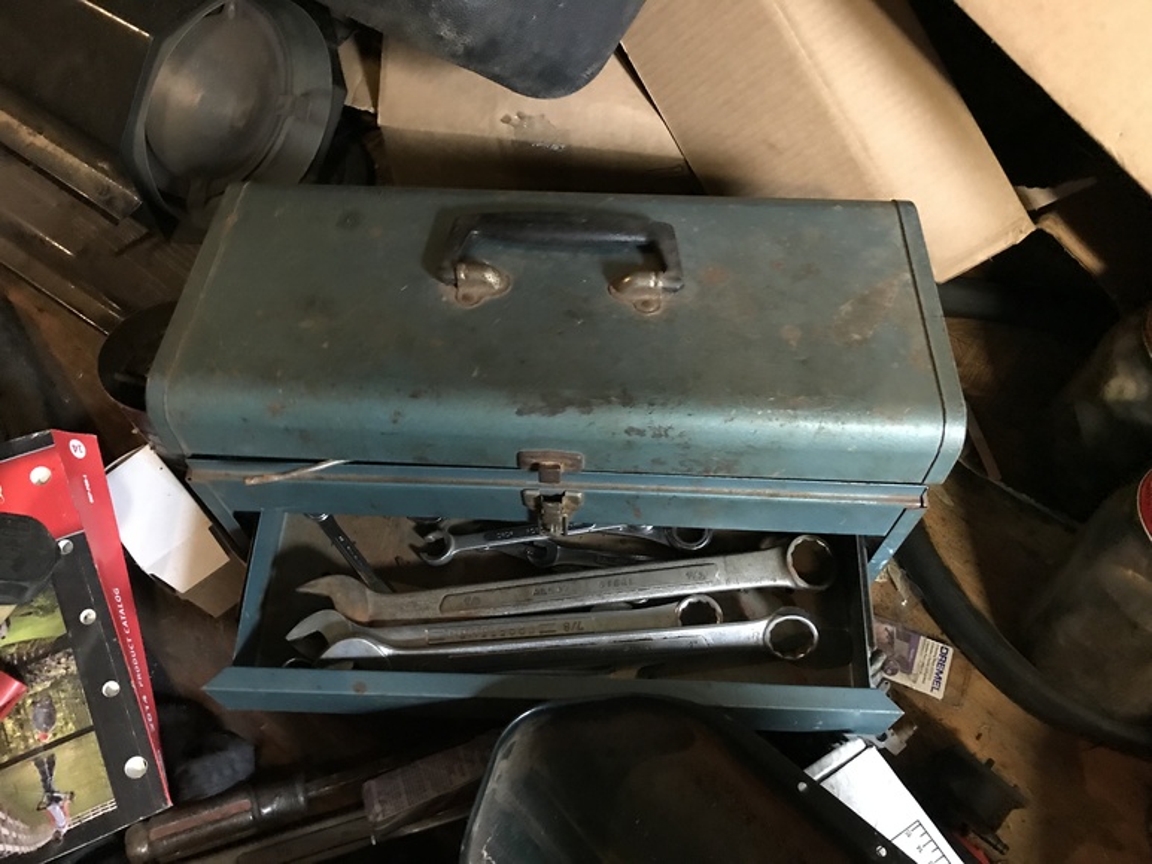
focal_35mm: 28
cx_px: 576
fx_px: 932
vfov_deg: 49.8
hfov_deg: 63.4
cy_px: 432
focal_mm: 3.99
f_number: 1.8
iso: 100
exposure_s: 1/5
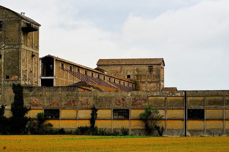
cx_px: 92
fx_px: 725
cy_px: 87
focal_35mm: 114
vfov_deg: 12.0
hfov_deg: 17.9
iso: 1600
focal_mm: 85
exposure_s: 1/400
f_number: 10
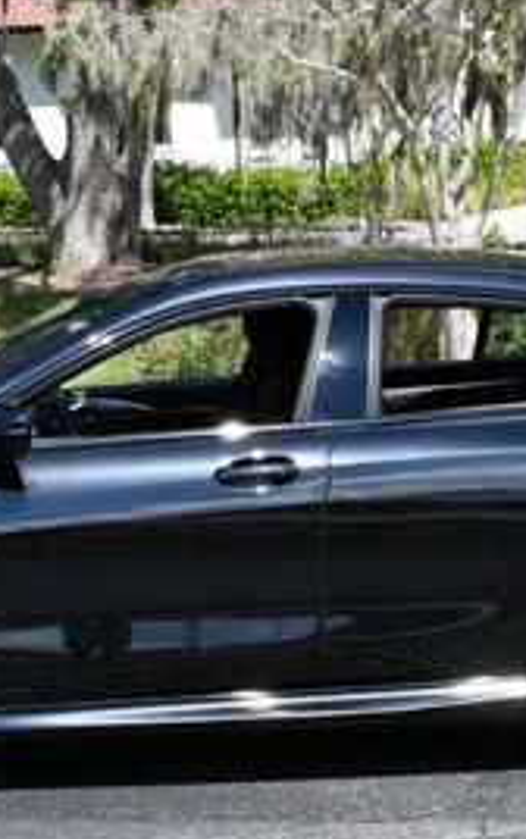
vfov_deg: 19.4
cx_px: 182
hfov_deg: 12.2
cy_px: 277
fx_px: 2449
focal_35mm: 107
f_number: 8
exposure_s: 1/250
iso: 110
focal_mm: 22
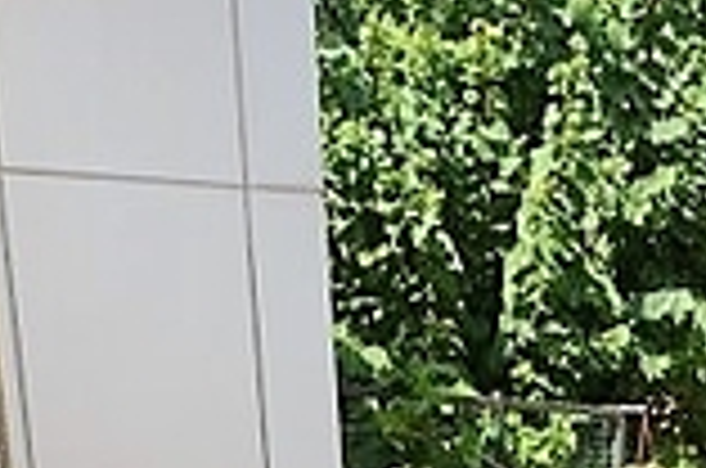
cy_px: 1030
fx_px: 1624
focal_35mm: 83
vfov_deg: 13.3
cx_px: 690
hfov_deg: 23.6
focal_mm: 12
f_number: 7.1
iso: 100
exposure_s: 1/250
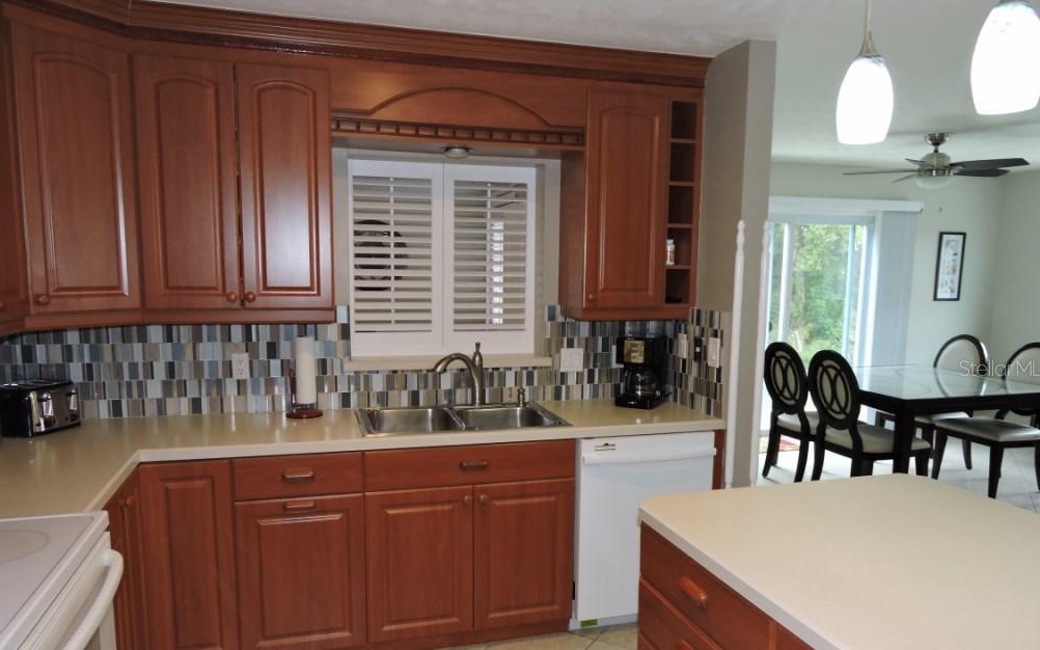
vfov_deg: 47.5
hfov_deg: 70.4
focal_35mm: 26
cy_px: 368
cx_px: 525
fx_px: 737
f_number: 3.3
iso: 200
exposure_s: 1/30
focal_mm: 4.3
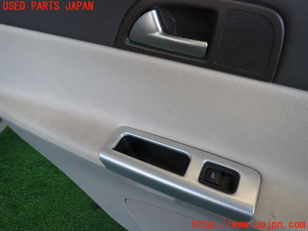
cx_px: 154
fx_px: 222
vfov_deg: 54.9
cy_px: 116
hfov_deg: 69.4
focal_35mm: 25
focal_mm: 4.5
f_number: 2
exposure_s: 1/100
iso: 100
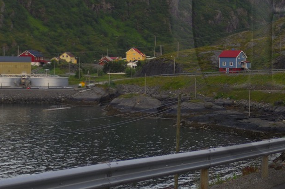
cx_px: 362
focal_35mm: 121
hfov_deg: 16.1
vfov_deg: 11.2
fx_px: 959
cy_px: 15
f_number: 2.8
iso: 100
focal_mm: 31
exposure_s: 1/100
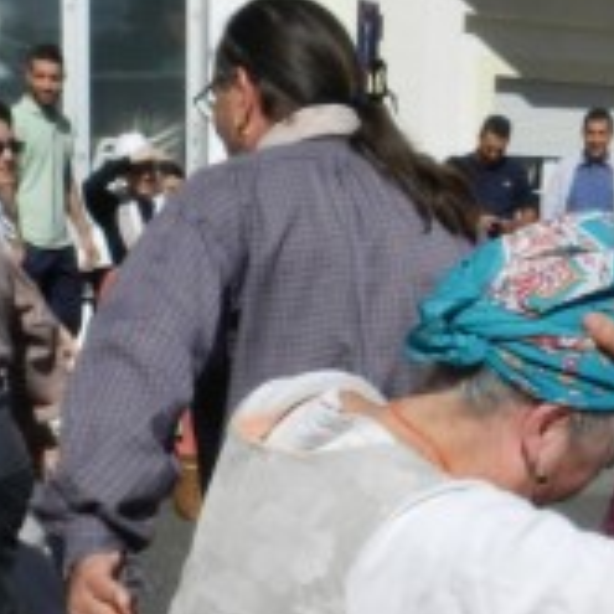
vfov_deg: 21.7
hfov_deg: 21.6
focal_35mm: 79
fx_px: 1585
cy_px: 461
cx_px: 510
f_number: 5.6
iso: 160
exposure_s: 1/1000
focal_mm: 4
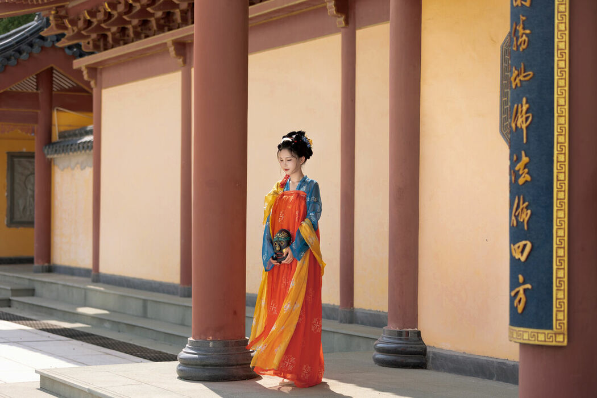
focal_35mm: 75
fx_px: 1244
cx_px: 298
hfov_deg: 27.0
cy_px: 199
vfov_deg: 18.2
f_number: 2.8
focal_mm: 75
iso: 160
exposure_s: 1/1600
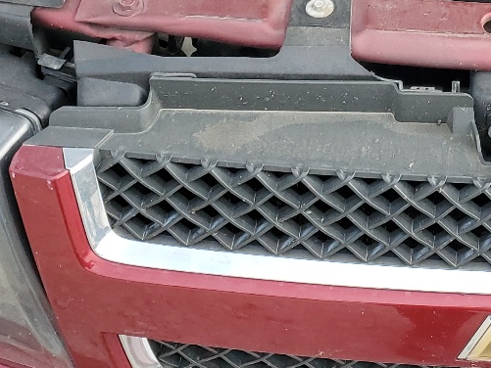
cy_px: -161
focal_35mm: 83
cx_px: 564
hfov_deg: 22.0
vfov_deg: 16.4
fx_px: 1178
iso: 50
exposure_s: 1/588
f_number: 1.5
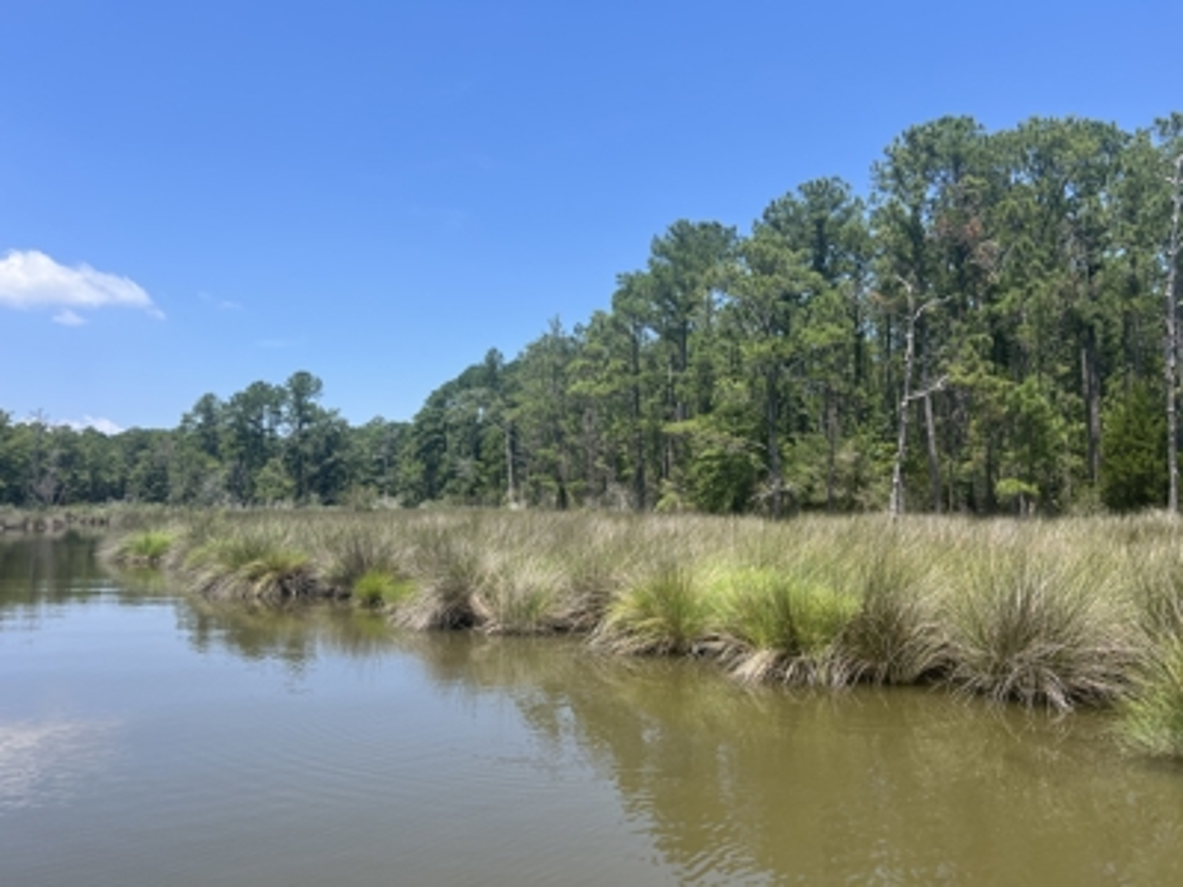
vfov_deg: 53.1
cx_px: 592
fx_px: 889
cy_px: 444
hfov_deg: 67.3
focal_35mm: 26
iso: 50
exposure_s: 1/3077
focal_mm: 5.7
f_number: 1.5
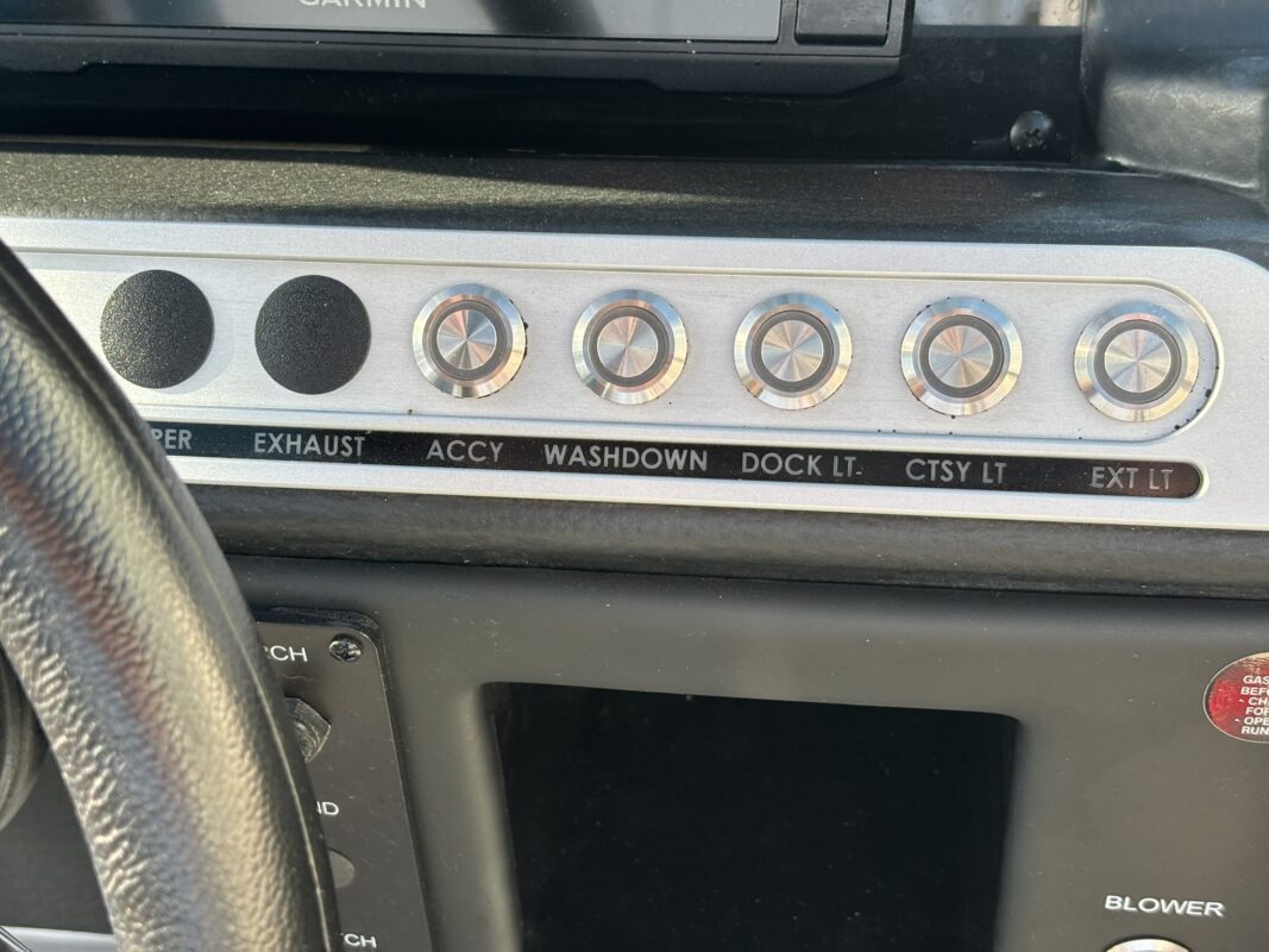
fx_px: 1906
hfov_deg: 36.8
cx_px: 634
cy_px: 476
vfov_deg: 28.0
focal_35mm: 52
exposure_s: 1/286
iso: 32
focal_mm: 5.96
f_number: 1.6
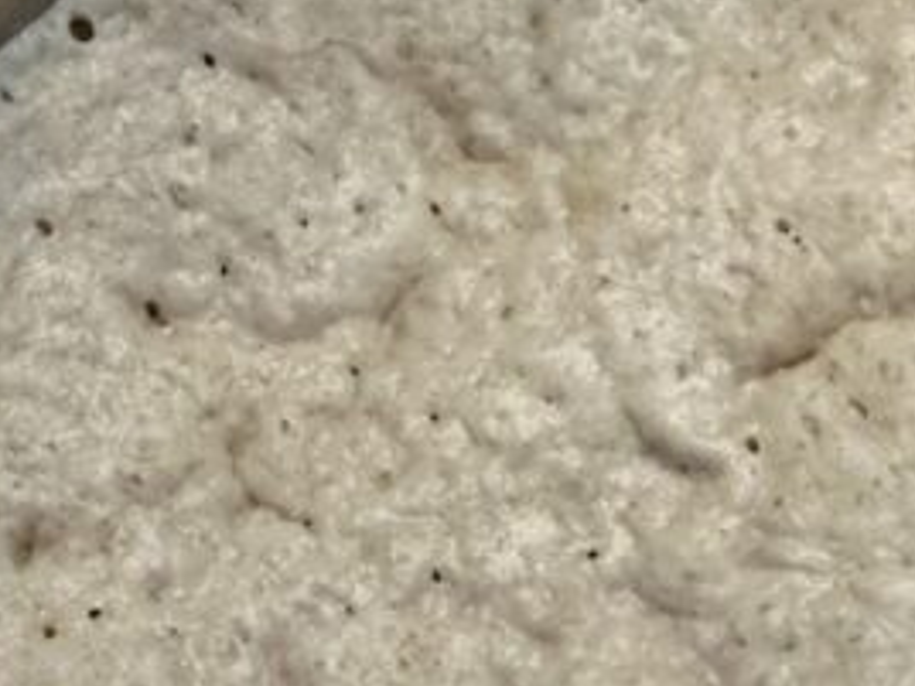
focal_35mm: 294
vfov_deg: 5.0
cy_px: 638
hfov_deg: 6.7
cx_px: 1106
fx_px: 7771
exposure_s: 1/60
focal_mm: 9
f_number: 2.8
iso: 125
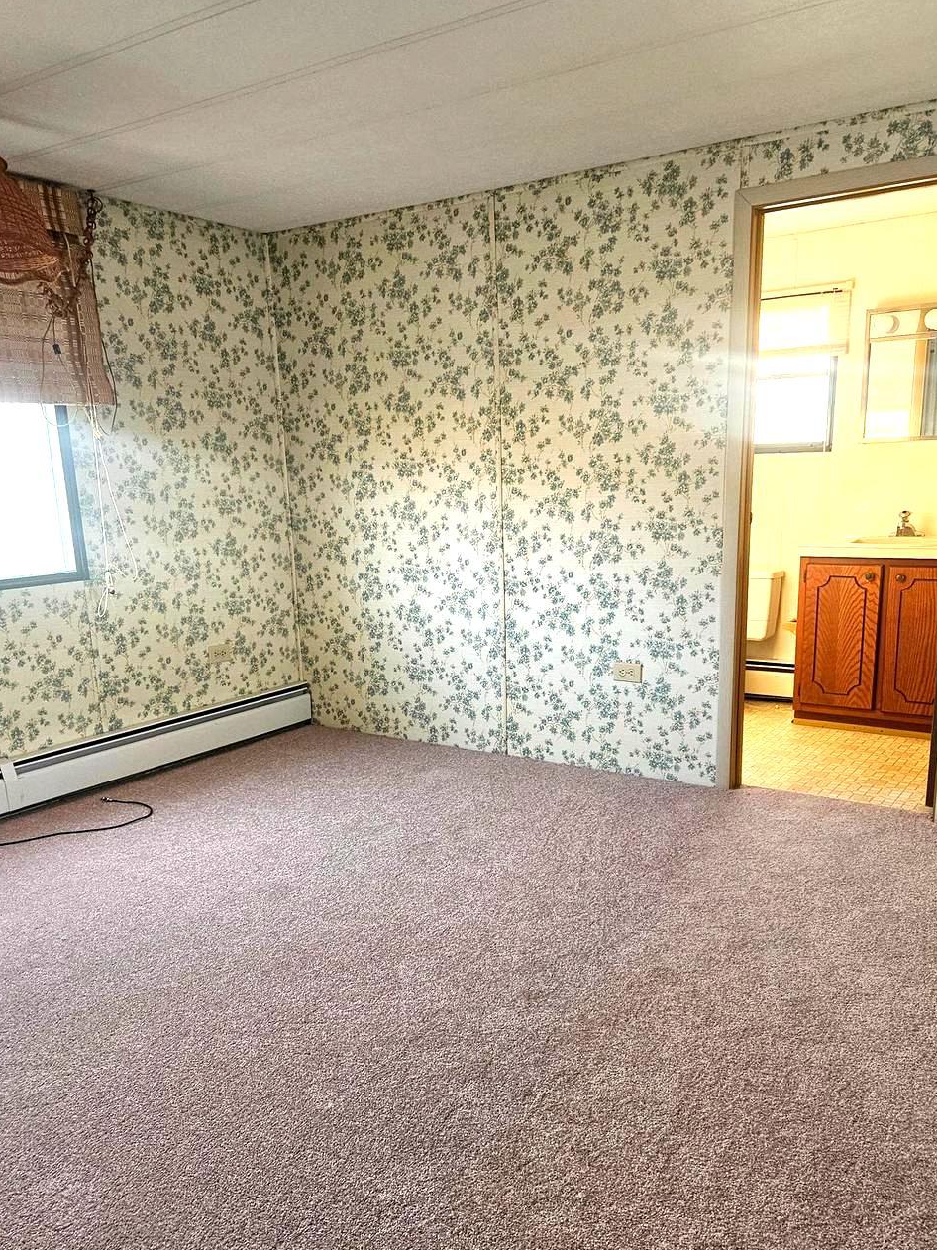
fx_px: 1011
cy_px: 718
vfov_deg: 63.1
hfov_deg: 49.7
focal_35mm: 28
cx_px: 497
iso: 320
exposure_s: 1/120
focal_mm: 5.4
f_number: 1.8
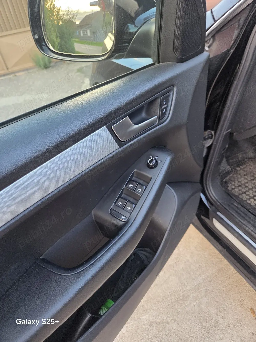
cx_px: 128
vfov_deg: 73.9
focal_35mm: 23
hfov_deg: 58.9
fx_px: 227
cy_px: 171
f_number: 1.8
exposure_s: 1/101
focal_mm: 5.4
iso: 160
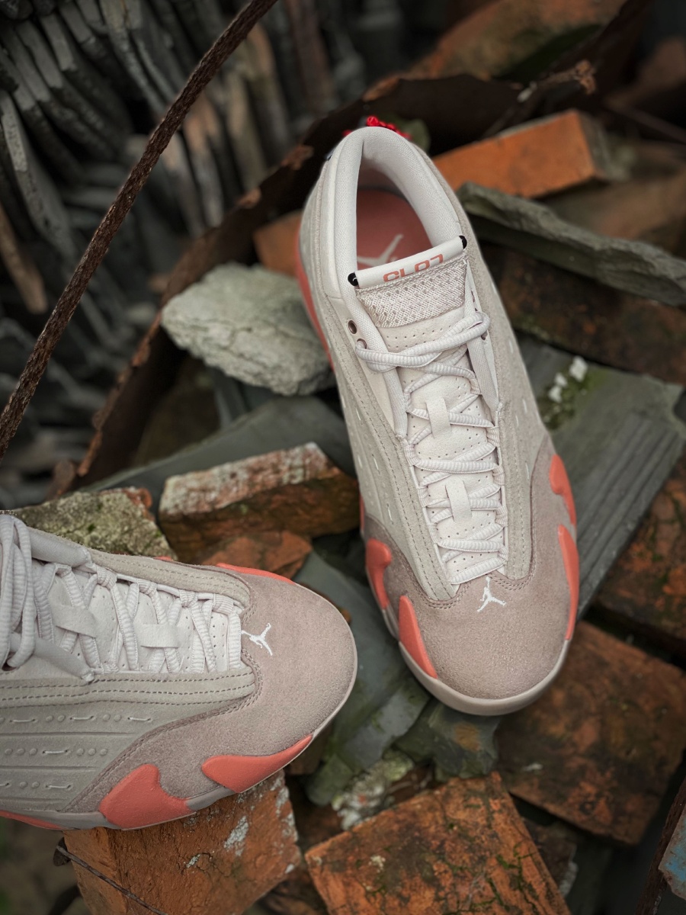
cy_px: 458
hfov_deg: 28.0
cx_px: 343
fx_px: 1374
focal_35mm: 52
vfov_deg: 36.8
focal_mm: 6
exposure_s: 1/122
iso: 100
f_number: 2
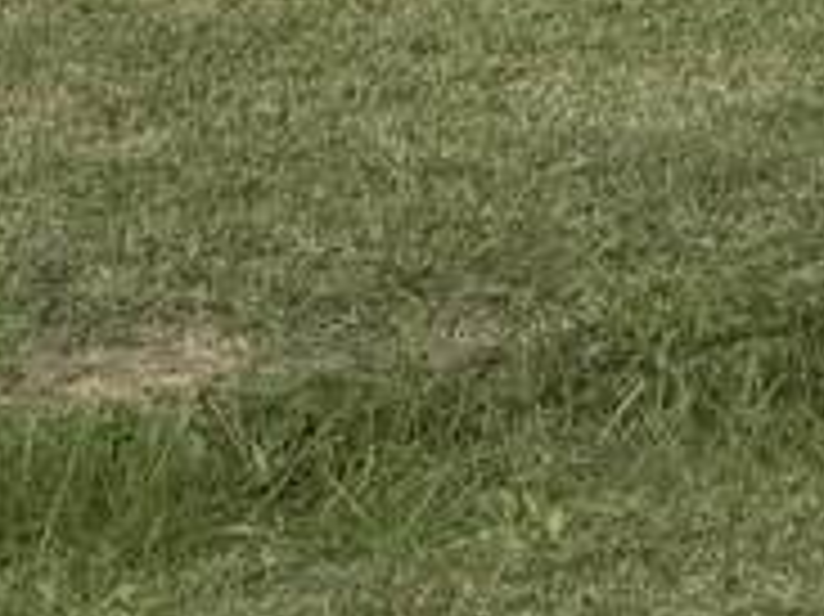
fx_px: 3996
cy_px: -994
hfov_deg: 11.0
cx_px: 1508
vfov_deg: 8.0
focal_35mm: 168
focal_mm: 6.76
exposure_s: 1/2959
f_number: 1.78
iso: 80
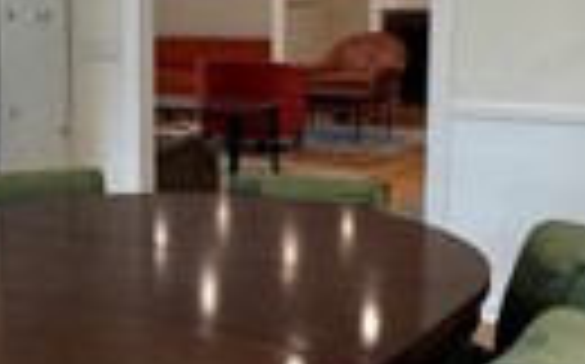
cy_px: 139
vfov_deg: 17.8
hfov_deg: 26.0
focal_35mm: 73
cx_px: -63
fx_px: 1163
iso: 125
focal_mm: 2.22
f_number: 2.2
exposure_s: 1/120
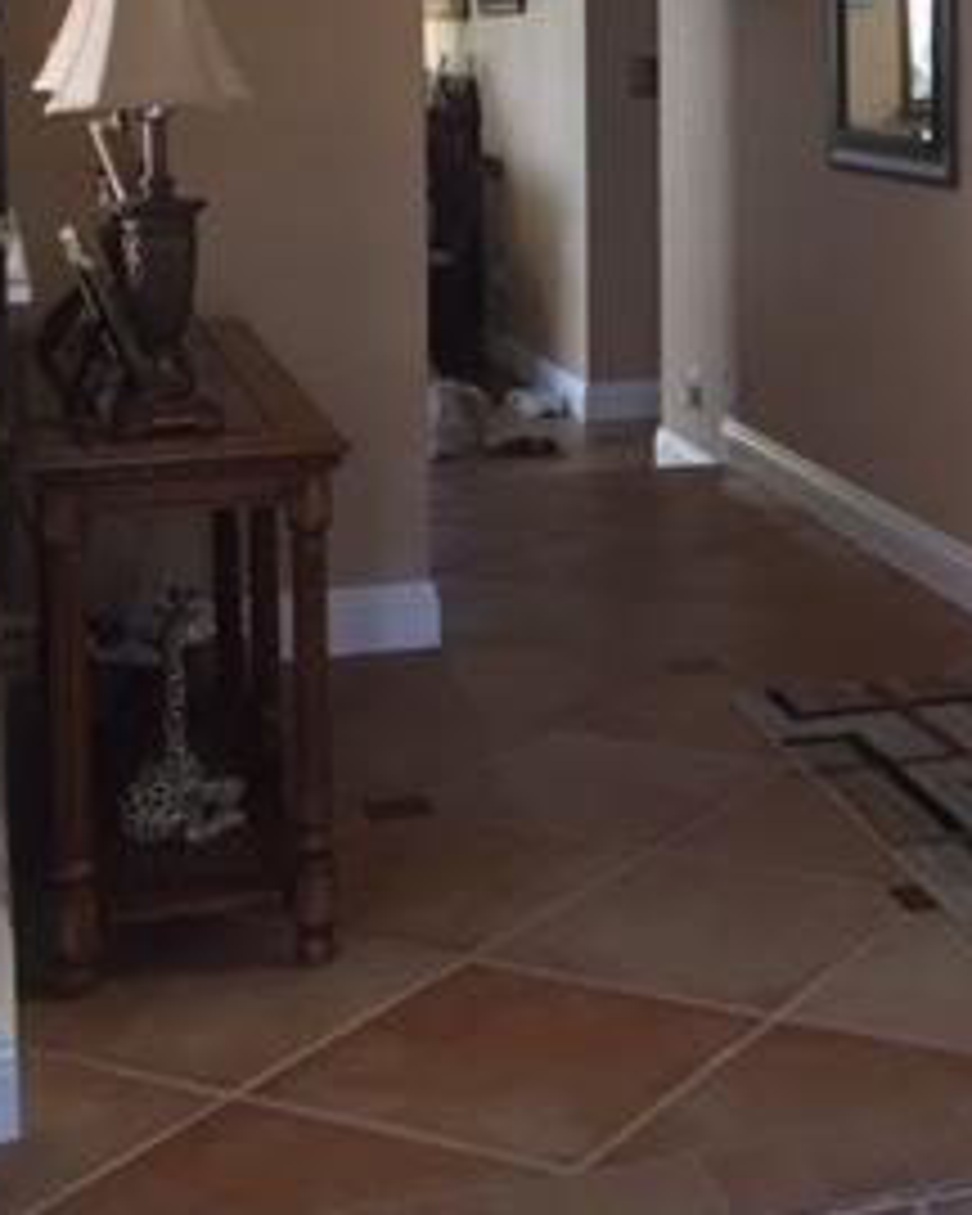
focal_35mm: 67
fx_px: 2409
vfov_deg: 27.7
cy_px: 243
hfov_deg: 22.1
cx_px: 945
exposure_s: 1/30
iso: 80
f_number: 2.2
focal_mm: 4.15
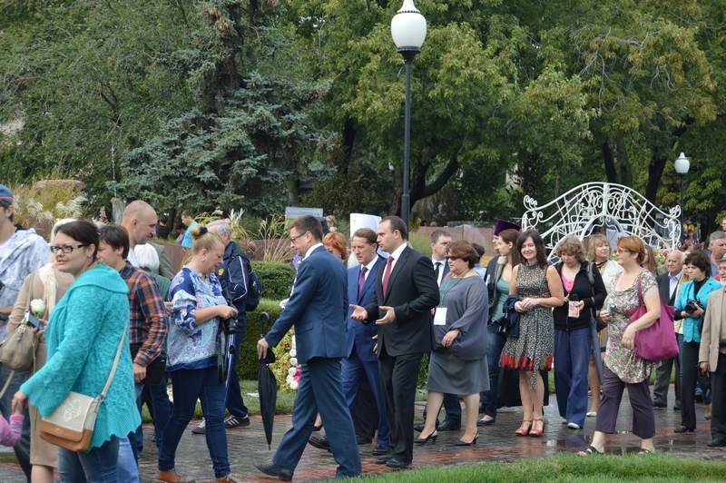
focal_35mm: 82
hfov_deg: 24.6
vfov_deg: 16.5
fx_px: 1662
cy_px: 242
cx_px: 363
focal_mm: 55
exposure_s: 1/160
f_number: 6.3
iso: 100
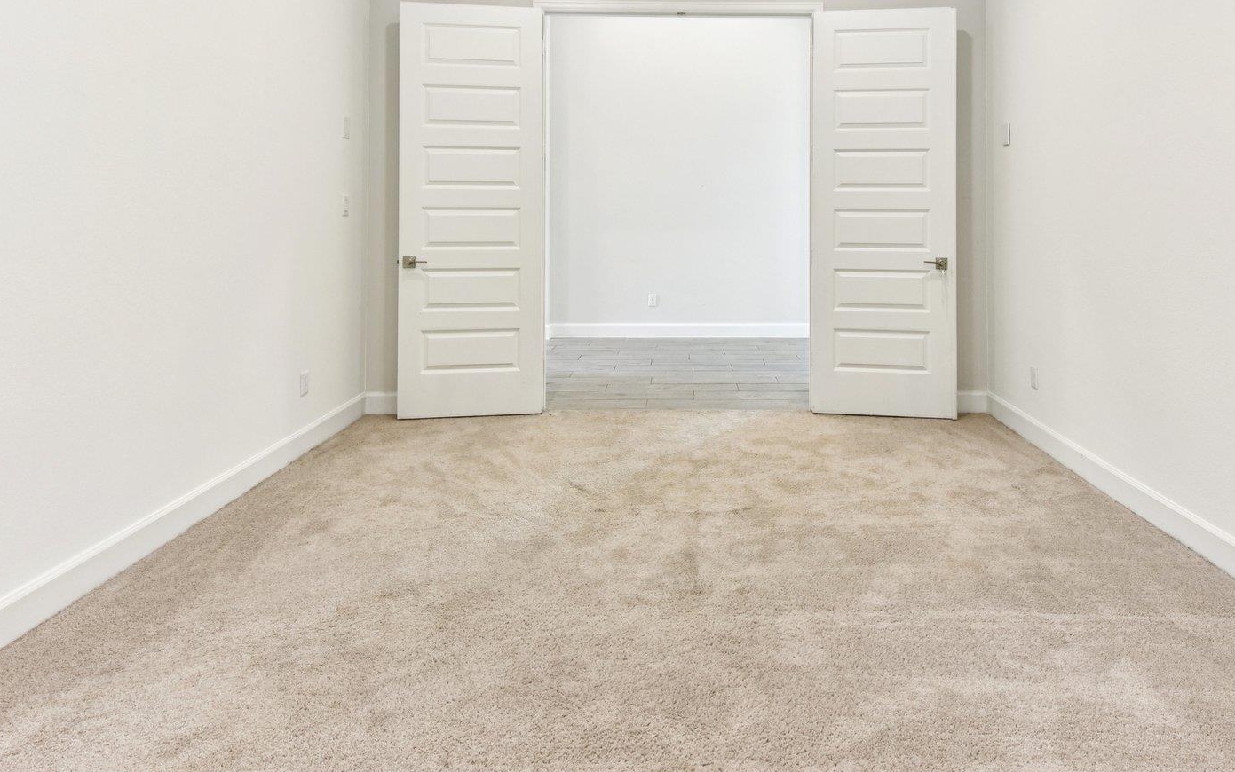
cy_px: 236
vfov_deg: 55.6
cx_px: 684
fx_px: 707
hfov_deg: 82.0
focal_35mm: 21
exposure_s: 1/15
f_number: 8
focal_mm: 14
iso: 500
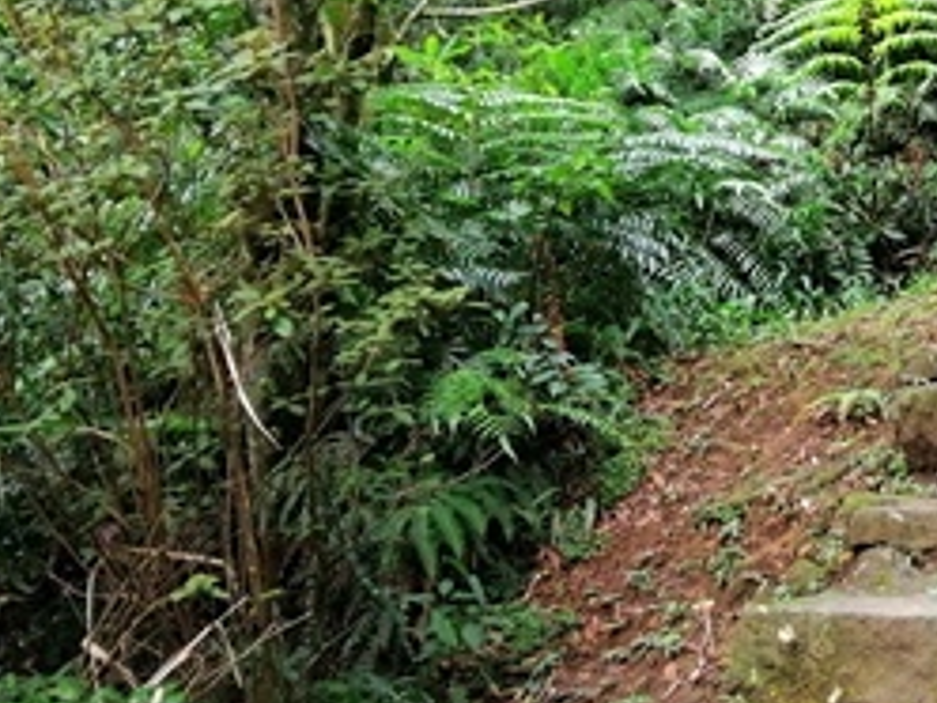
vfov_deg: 23.2
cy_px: 261
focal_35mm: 63
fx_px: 1705
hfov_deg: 29.1
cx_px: 899
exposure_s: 1/60
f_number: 2.2
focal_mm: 3.81
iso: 125
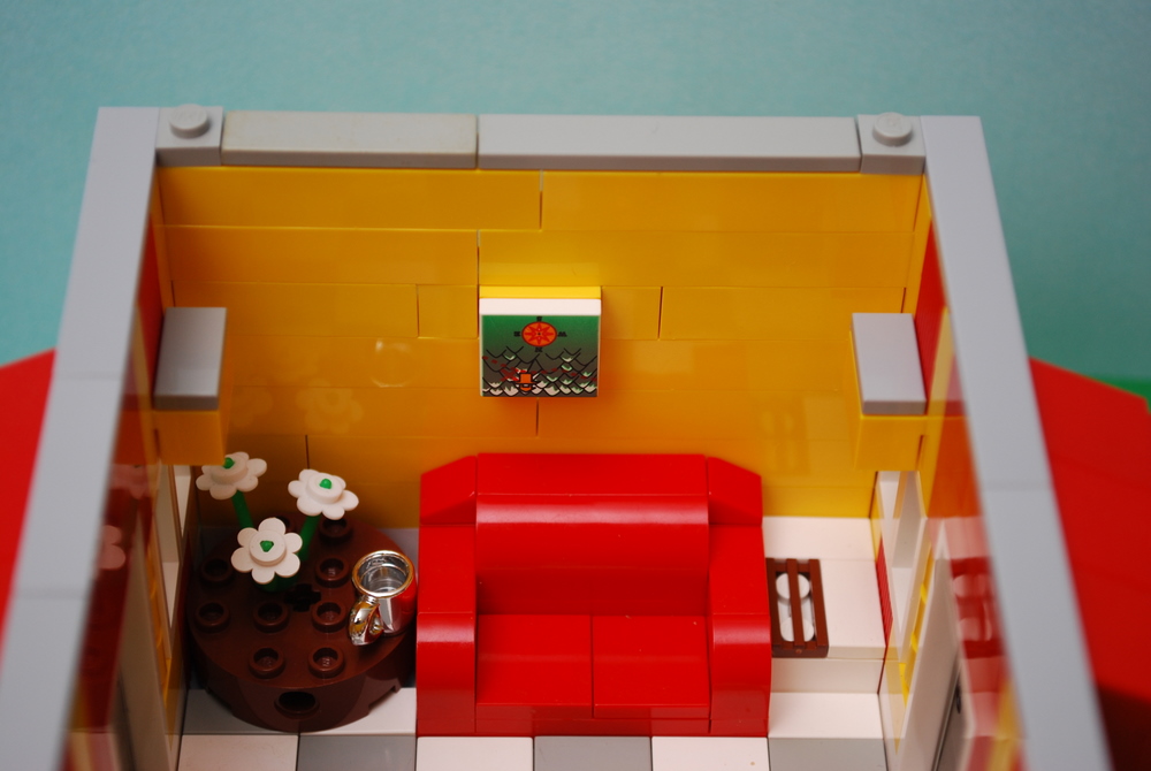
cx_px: 576
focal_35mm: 82
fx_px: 2642
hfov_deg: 24.6
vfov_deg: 16.6
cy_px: 386
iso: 200
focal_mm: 55
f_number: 5.6
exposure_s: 1/60
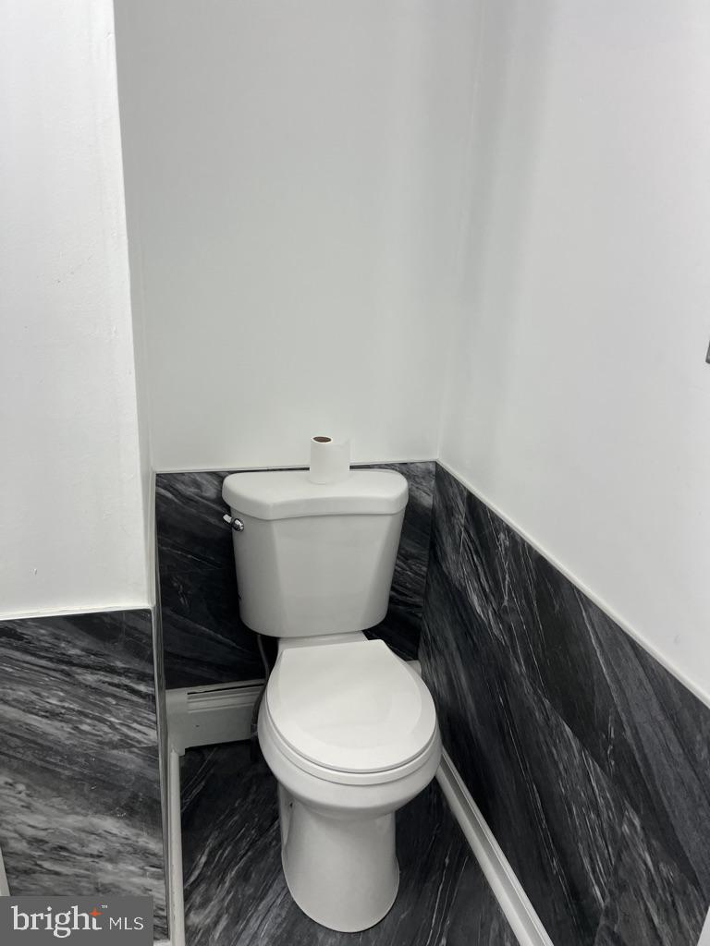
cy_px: 473
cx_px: 355
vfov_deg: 67.3
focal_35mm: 26
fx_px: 711
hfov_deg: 53.1
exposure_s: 1/120
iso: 40
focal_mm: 5.7
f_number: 1.5
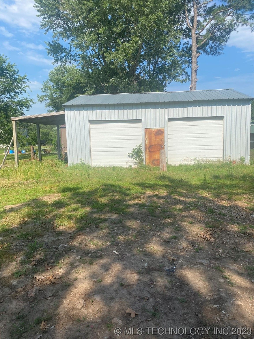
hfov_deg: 53.1
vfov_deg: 67.3
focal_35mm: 26
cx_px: 127
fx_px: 254
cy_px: 170
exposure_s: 1/3205
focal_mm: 4.25
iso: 32
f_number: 1.8
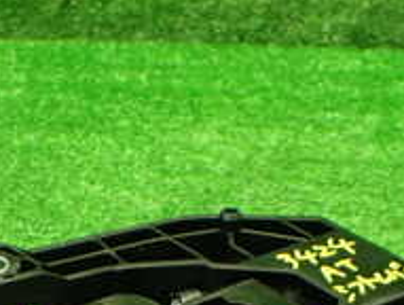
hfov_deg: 20.8
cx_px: 144
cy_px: 458
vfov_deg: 14.7
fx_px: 1099
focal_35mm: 94
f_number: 2.3
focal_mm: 5.4
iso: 800
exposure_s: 1/100
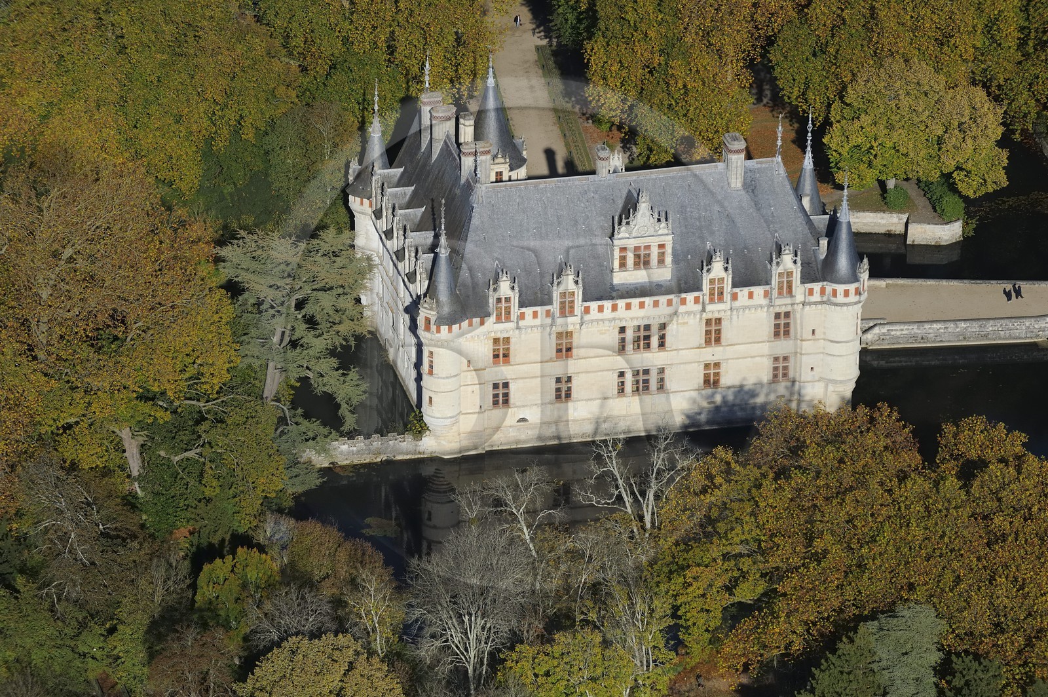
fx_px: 5817
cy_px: 348
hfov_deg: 10.3
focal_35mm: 200
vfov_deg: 6.9
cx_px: 524
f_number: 11
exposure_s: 1/1000
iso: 400
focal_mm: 200
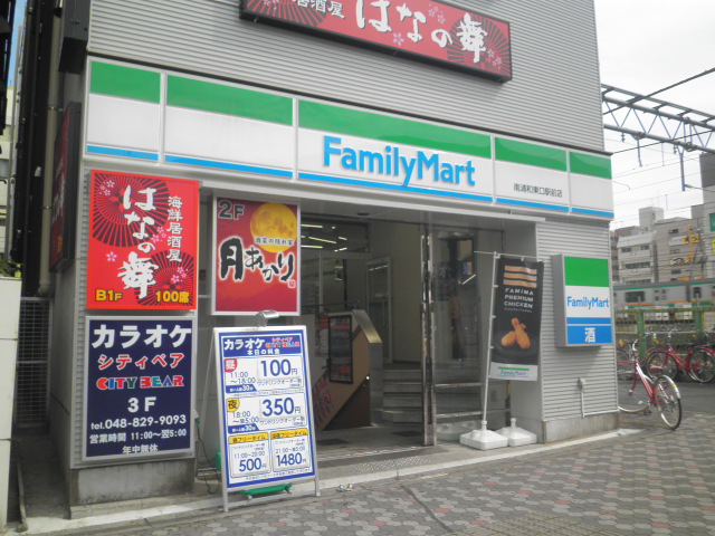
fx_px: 640
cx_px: 358
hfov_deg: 58.4
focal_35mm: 31
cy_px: 268
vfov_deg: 45.4
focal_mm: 5.5
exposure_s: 1/80
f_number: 8.2
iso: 64
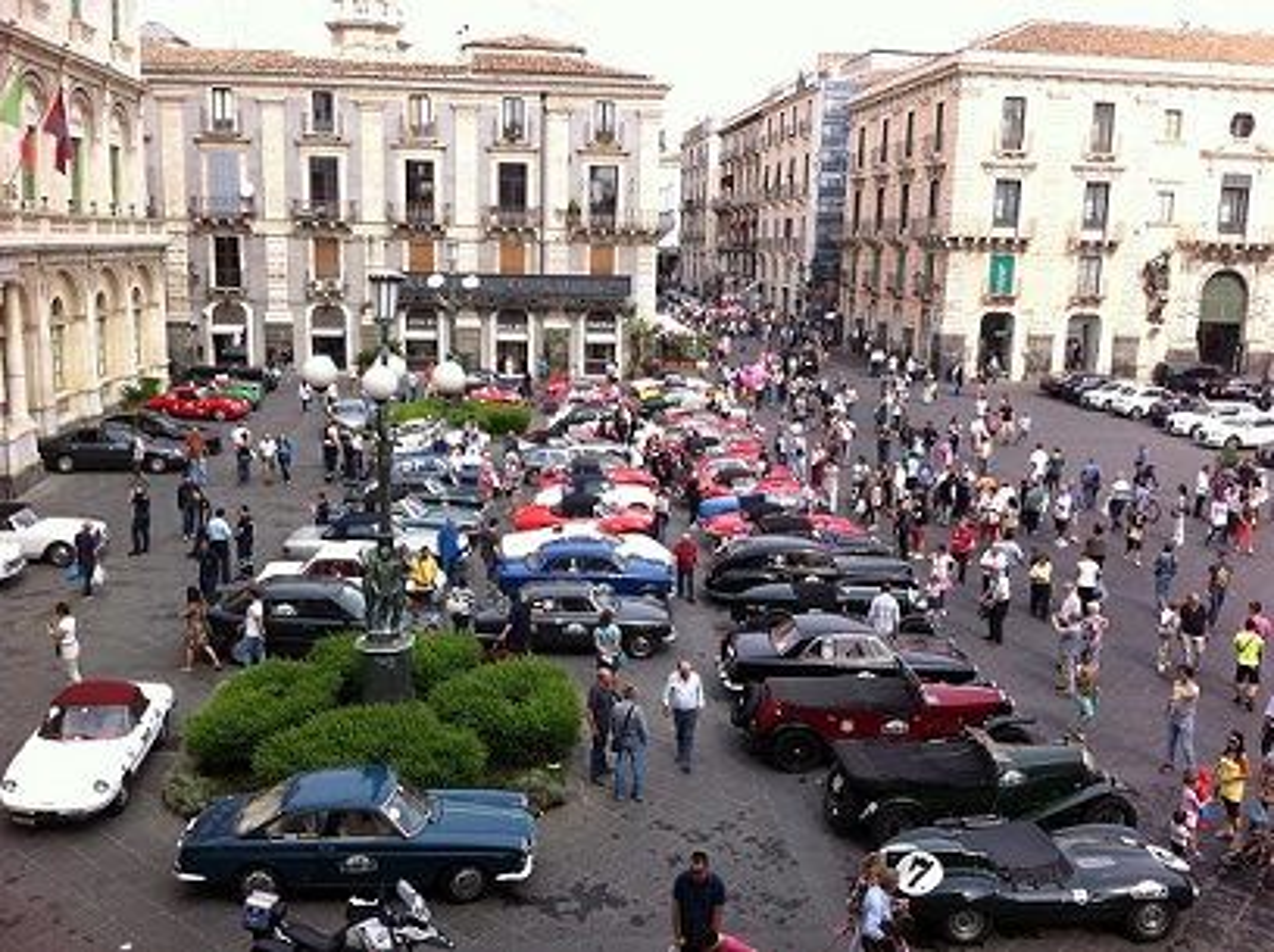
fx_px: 1287
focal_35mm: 35
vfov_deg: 40.6
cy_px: 476
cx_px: 637
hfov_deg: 52.7
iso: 80
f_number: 2.8
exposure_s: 1/529
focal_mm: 3.85
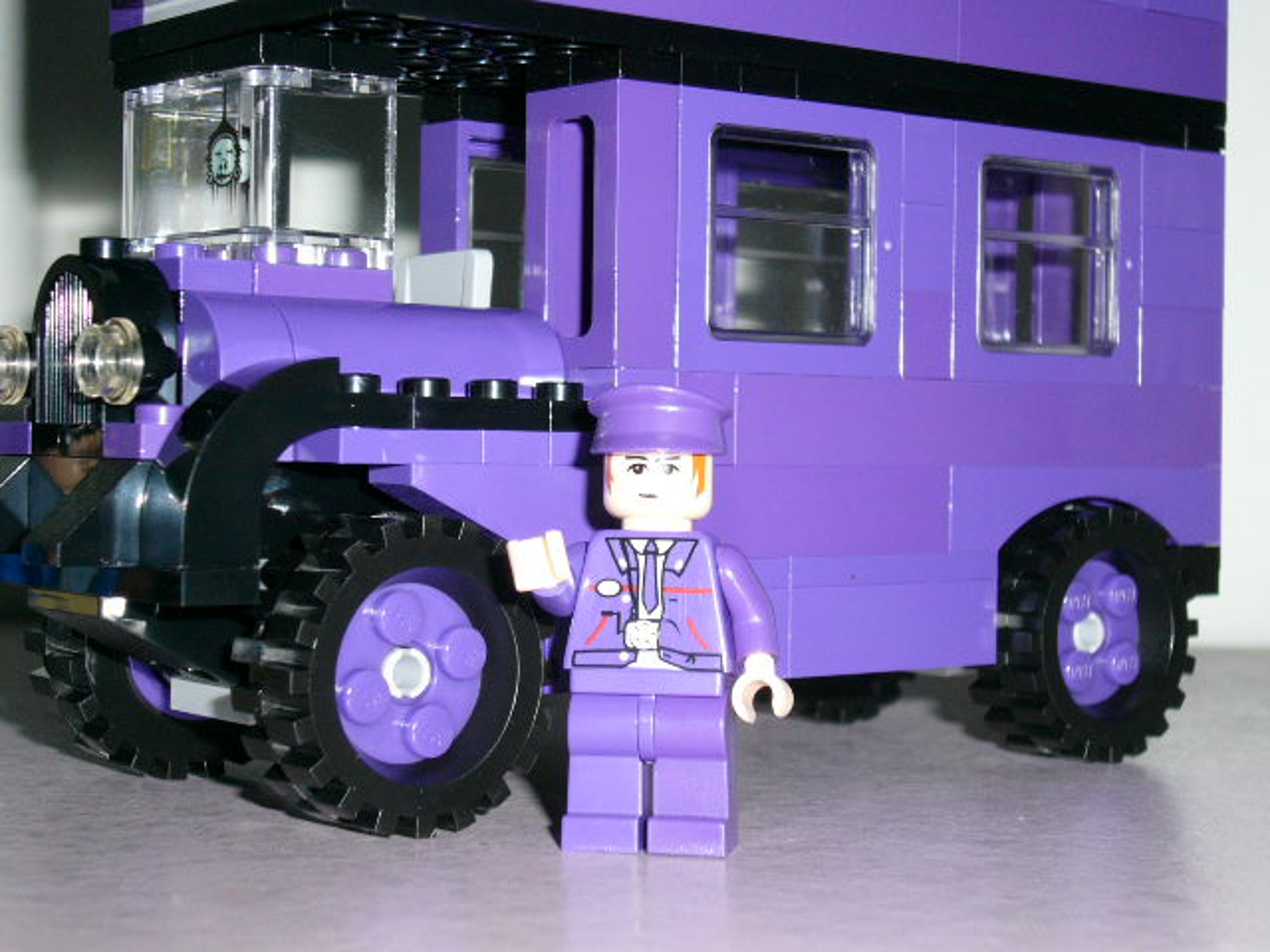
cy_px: 476
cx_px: 635
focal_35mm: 69
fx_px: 2531
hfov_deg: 28.2
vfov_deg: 21.3
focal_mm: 11.5
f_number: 4
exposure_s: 1/60
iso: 100
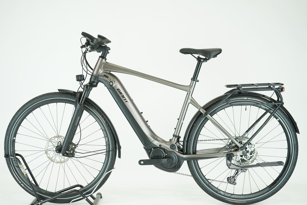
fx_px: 495
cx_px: 154
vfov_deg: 23.4
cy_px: 102
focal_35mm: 58
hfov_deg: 34.5
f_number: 5
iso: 1600
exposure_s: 1/200
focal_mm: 58
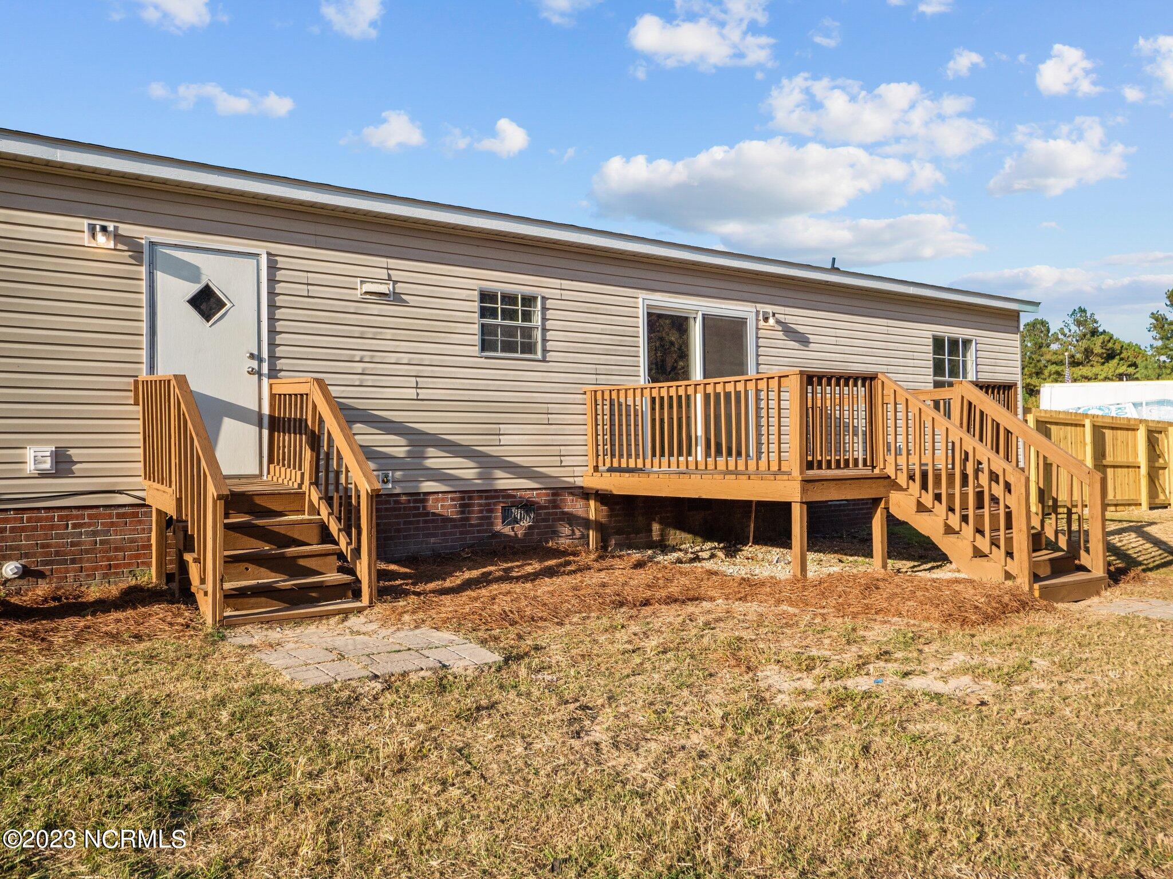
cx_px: 586
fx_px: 949
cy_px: 440
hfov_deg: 63.4
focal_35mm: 28
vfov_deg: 49.7
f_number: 5.6
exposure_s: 1/800
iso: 200
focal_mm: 14
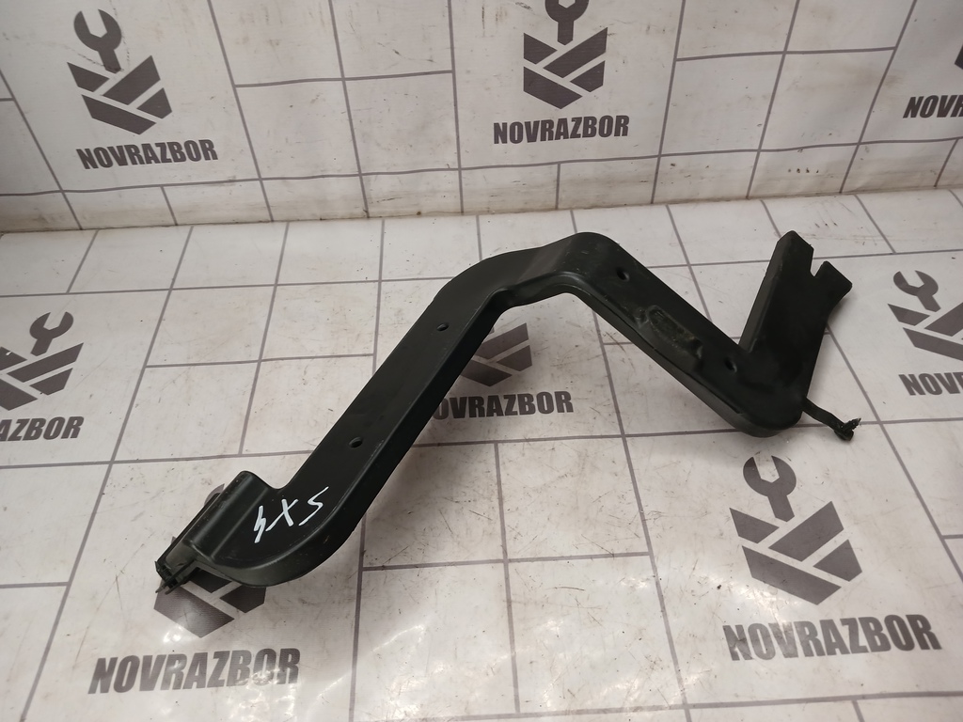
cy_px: 361
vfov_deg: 51.4
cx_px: 482
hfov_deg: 65.3
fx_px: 751
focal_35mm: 27
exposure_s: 1/50
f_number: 1.8
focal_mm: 4
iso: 100
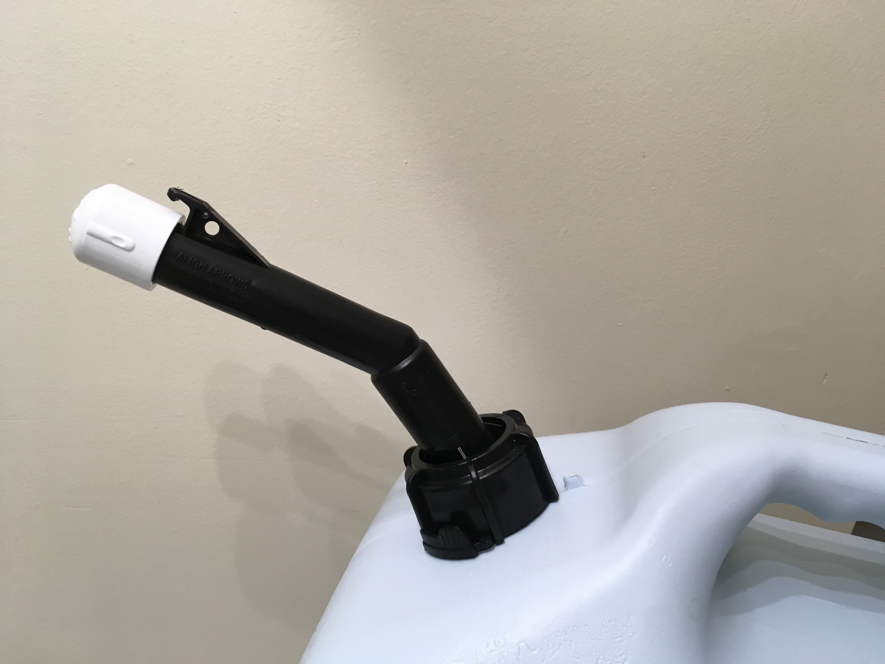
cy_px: 332
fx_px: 741
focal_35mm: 29
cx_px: 442
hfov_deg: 61.7
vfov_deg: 48.2
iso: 32
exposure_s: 1/30
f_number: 2.2
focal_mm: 4.15
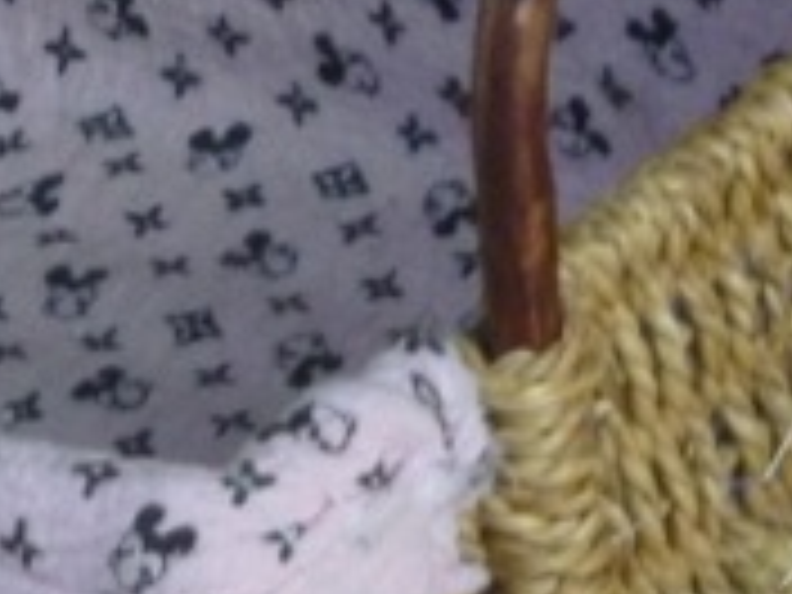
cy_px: 1449
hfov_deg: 5.4
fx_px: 8374
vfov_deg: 4.0
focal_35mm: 366
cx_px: -9
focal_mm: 11.2
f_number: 4.7
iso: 400
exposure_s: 1/50
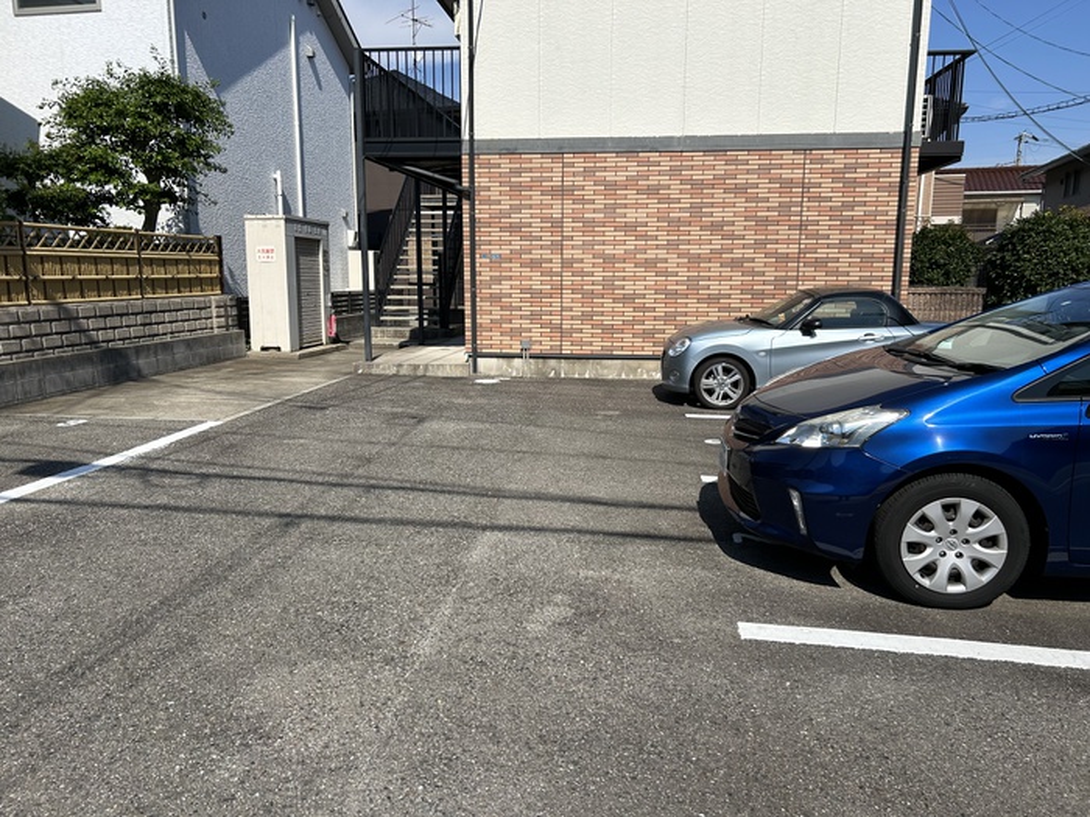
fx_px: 819
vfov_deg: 53.1
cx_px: 545
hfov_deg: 67.3
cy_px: 408
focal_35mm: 26
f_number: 1.5
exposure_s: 1/5587
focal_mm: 5.7
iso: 50
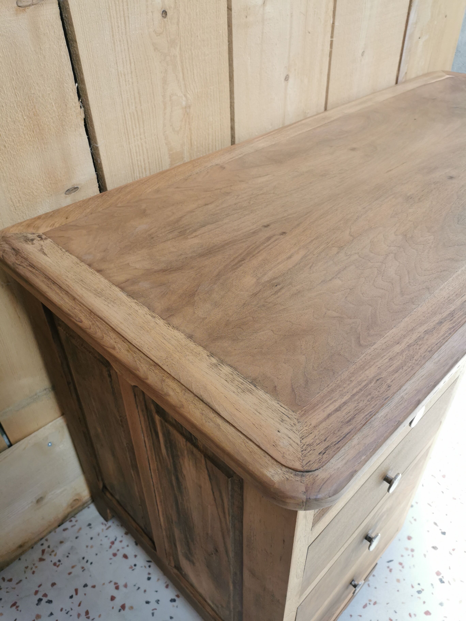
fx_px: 485
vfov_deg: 65.3
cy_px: 310
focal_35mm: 27
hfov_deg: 51.4
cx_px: 233
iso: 100
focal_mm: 5.58
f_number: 1.8
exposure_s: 1/100
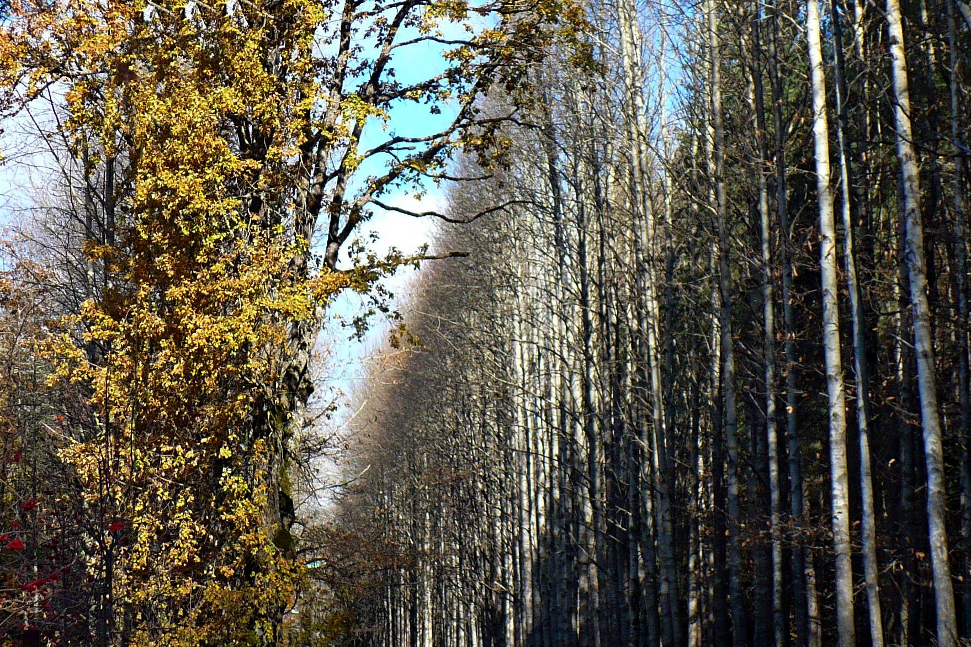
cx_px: 529
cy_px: 245
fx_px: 2319
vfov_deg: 15.9
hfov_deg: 23.6
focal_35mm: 86
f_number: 3
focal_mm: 7.9
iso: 100
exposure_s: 1/500
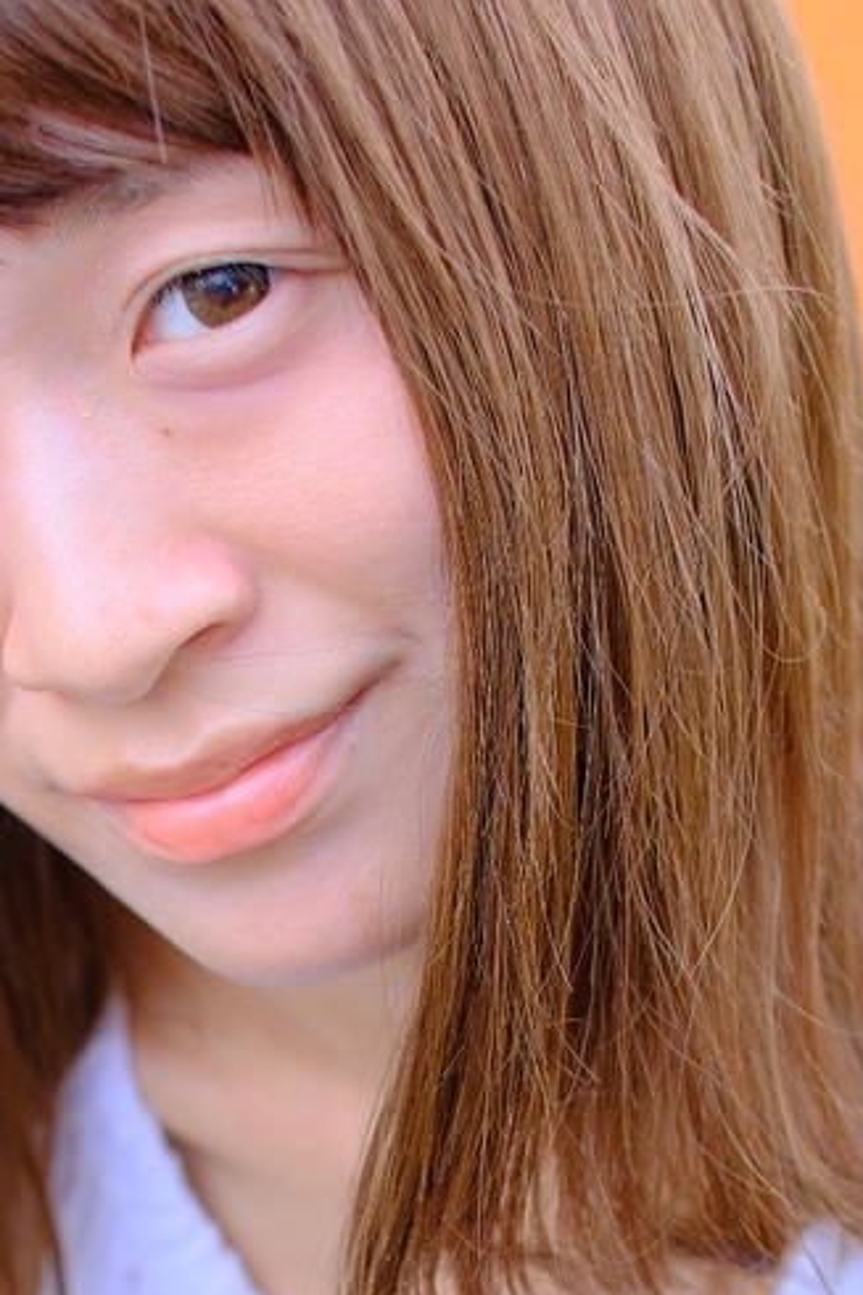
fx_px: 3562
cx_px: 274
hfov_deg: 13.8
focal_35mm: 99
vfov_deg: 20.0
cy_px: 1313
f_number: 2.8
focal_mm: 30
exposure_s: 1/480
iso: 640
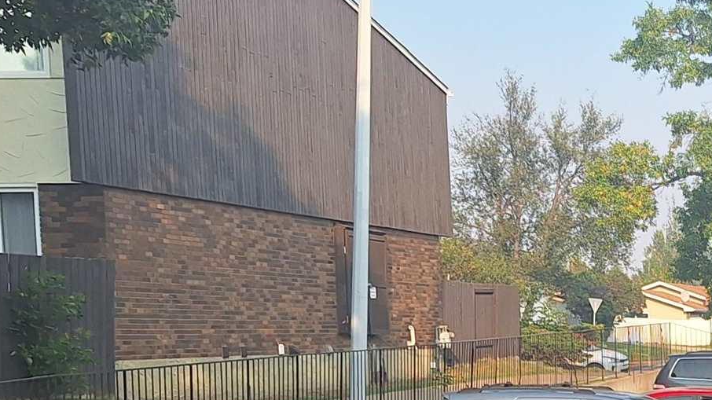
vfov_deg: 13.6
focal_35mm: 85
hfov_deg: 22.2
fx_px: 1604
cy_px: 547
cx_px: 945
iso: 40
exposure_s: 1/1401
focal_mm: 5.54
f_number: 1.8
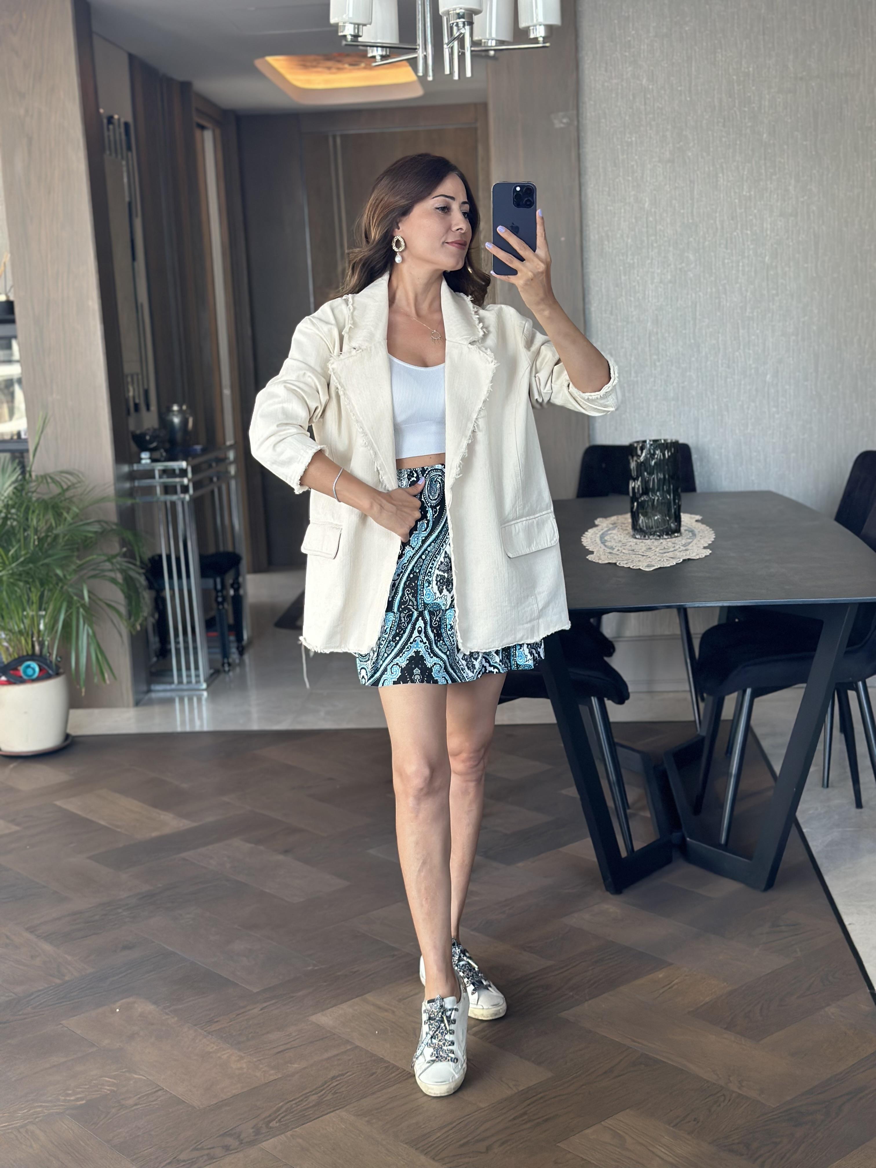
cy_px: 584
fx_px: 1620
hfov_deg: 30.3
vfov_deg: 39.7
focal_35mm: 48
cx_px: 438
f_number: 1.78
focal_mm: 6.86
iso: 125
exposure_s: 1/76
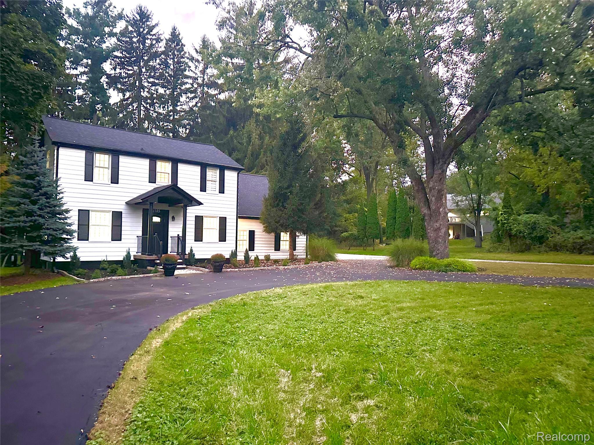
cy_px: 222
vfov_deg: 56.8
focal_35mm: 24
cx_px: 297
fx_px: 412
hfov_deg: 71.6
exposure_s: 1/15
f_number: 1.78
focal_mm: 6.86
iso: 2500
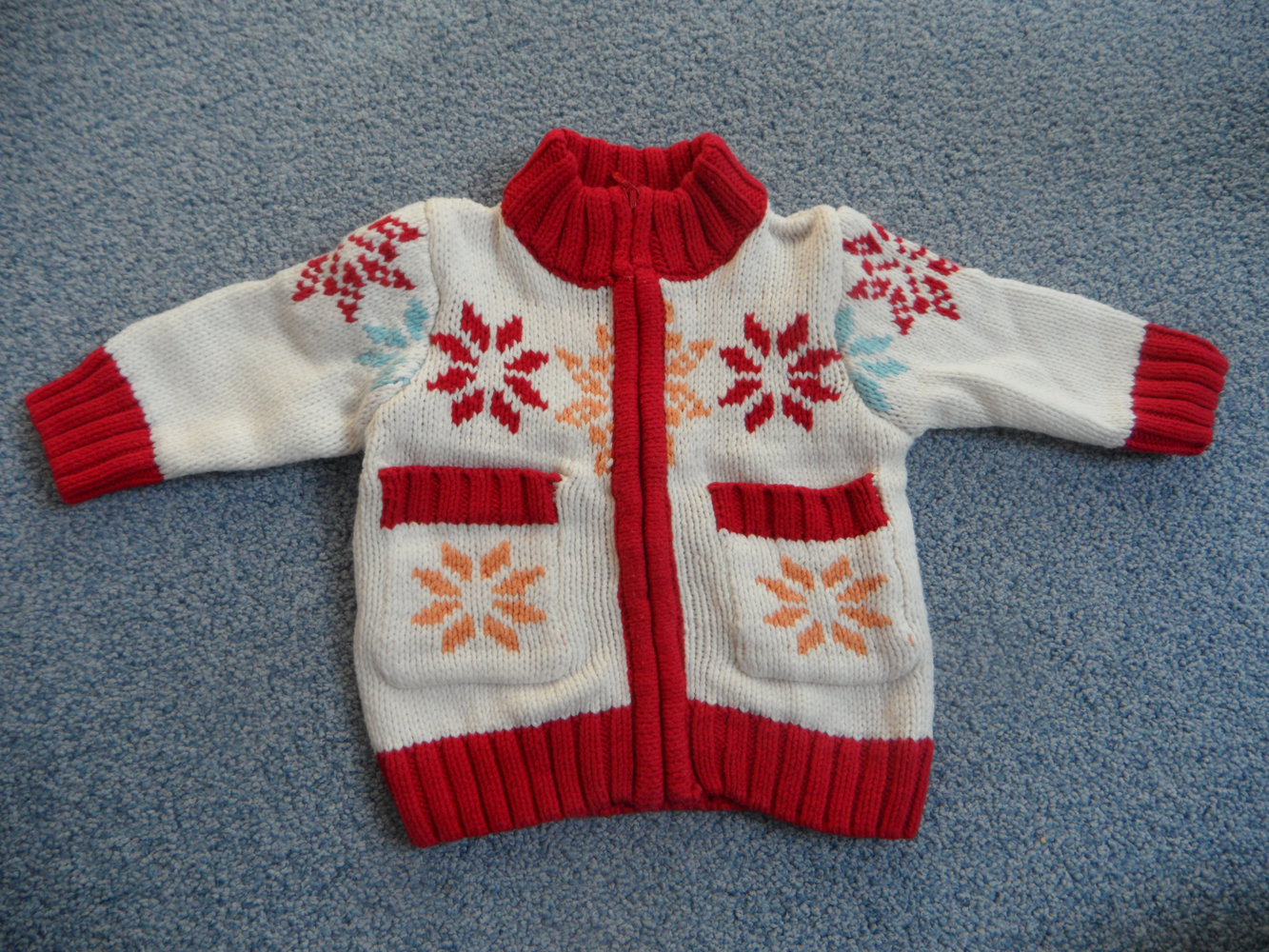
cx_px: 634
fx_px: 880
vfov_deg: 56.8
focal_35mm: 24
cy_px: 476
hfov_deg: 71.6
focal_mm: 4.1
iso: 80
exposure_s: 1/180
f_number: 2.9
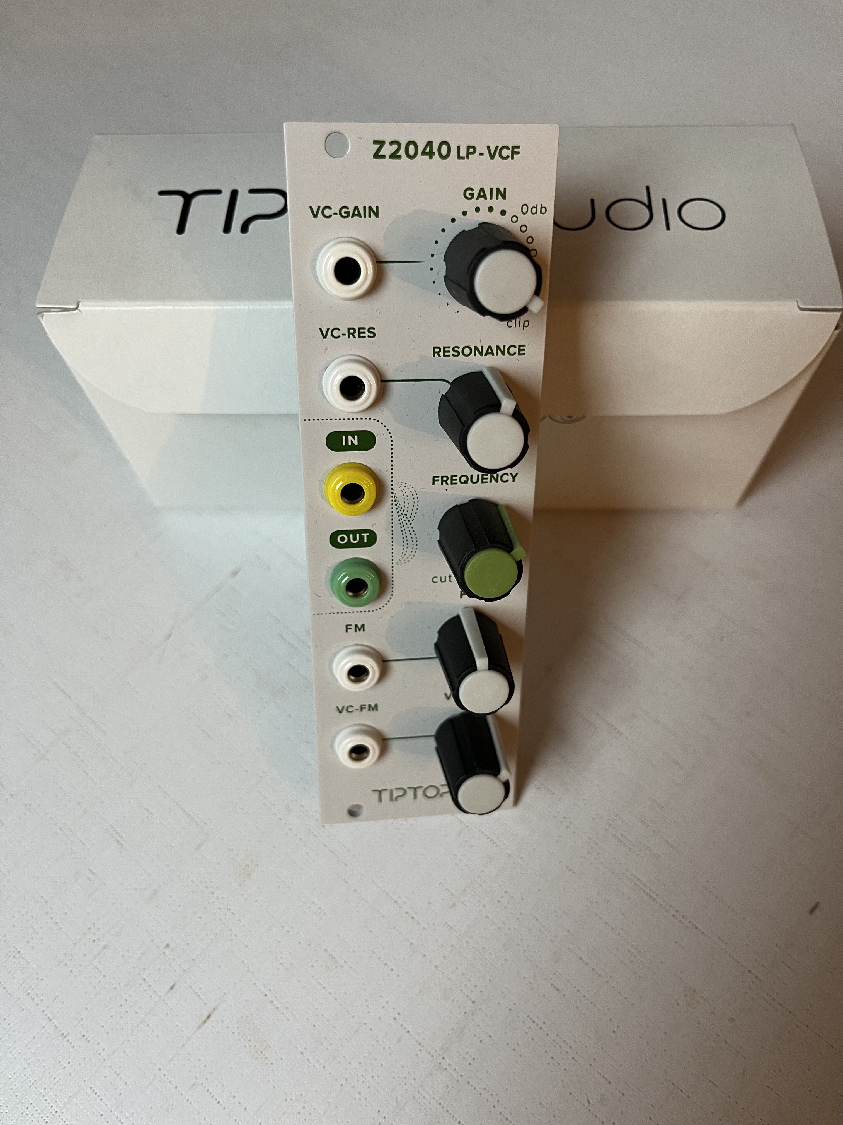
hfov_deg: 53.1
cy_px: 562
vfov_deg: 67.3
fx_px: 844
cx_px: 422
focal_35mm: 26
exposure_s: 1/60
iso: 160
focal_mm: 5.1
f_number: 1.6
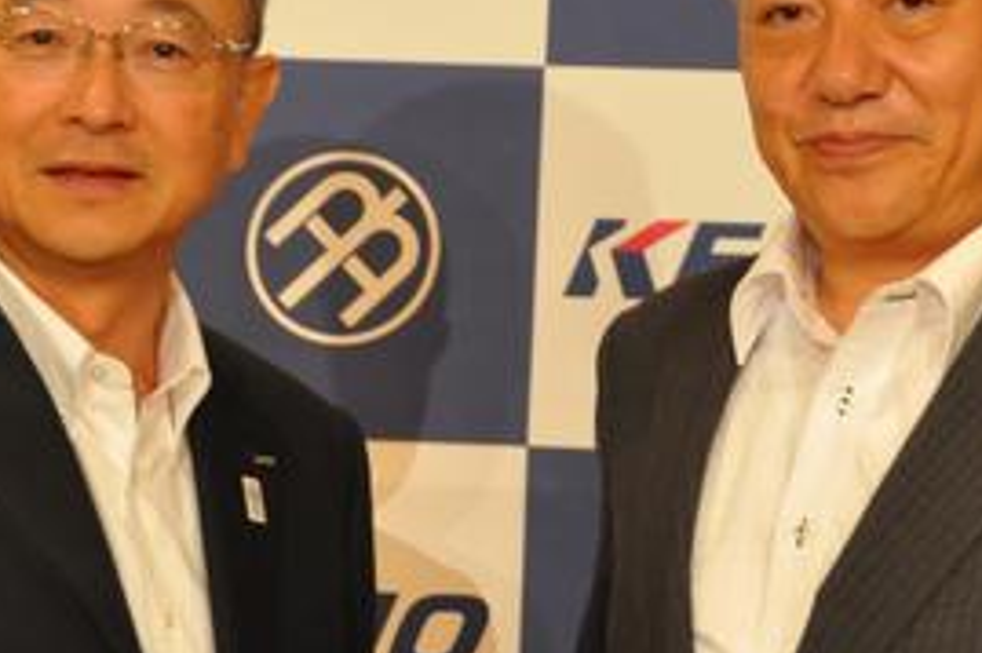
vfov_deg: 7.0
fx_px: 5348
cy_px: 410
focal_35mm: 196
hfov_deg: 10.5
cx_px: 504
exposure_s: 1/15
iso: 640
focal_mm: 55
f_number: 4.8
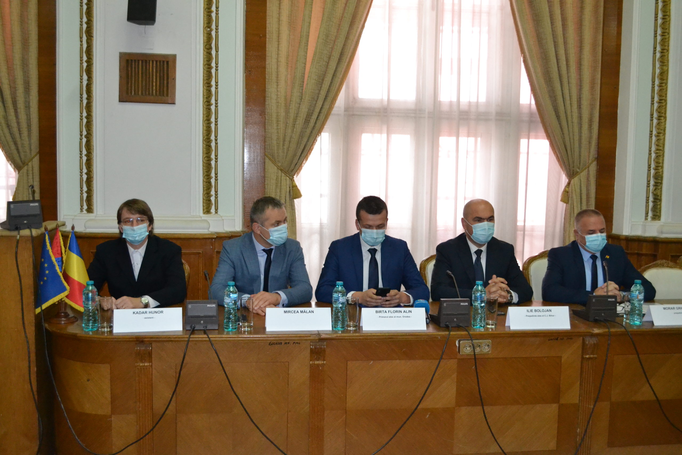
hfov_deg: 53.1
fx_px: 682
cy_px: 228
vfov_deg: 36.9
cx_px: 341
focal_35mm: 36
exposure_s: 1/60
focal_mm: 24
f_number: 4
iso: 3200
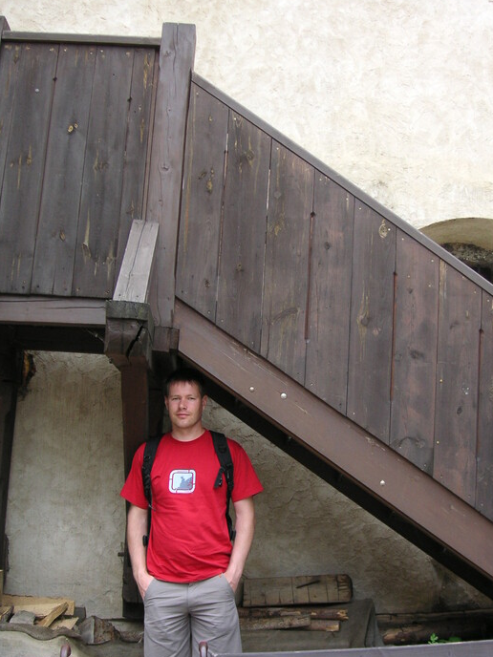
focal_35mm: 43
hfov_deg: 33.6
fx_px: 817
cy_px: 356
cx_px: 268
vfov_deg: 43.8
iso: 50
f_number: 2.8
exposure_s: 1/90
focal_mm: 6.1
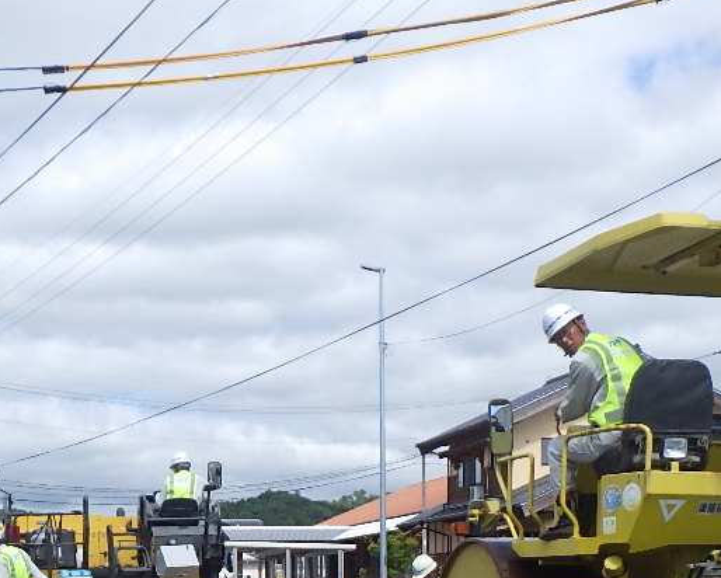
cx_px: 241
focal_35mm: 68
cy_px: 659
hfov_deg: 27.7
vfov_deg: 21.2
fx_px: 1452
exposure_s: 1/800
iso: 125
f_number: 4.2
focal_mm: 5
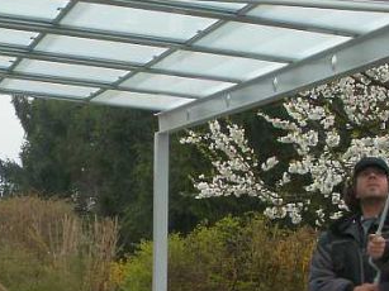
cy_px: 242
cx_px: 90
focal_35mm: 120
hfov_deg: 16.3
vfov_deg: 12.3
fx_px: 1348
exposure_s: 1/160
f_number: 5.6
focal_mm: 6.3
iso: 100
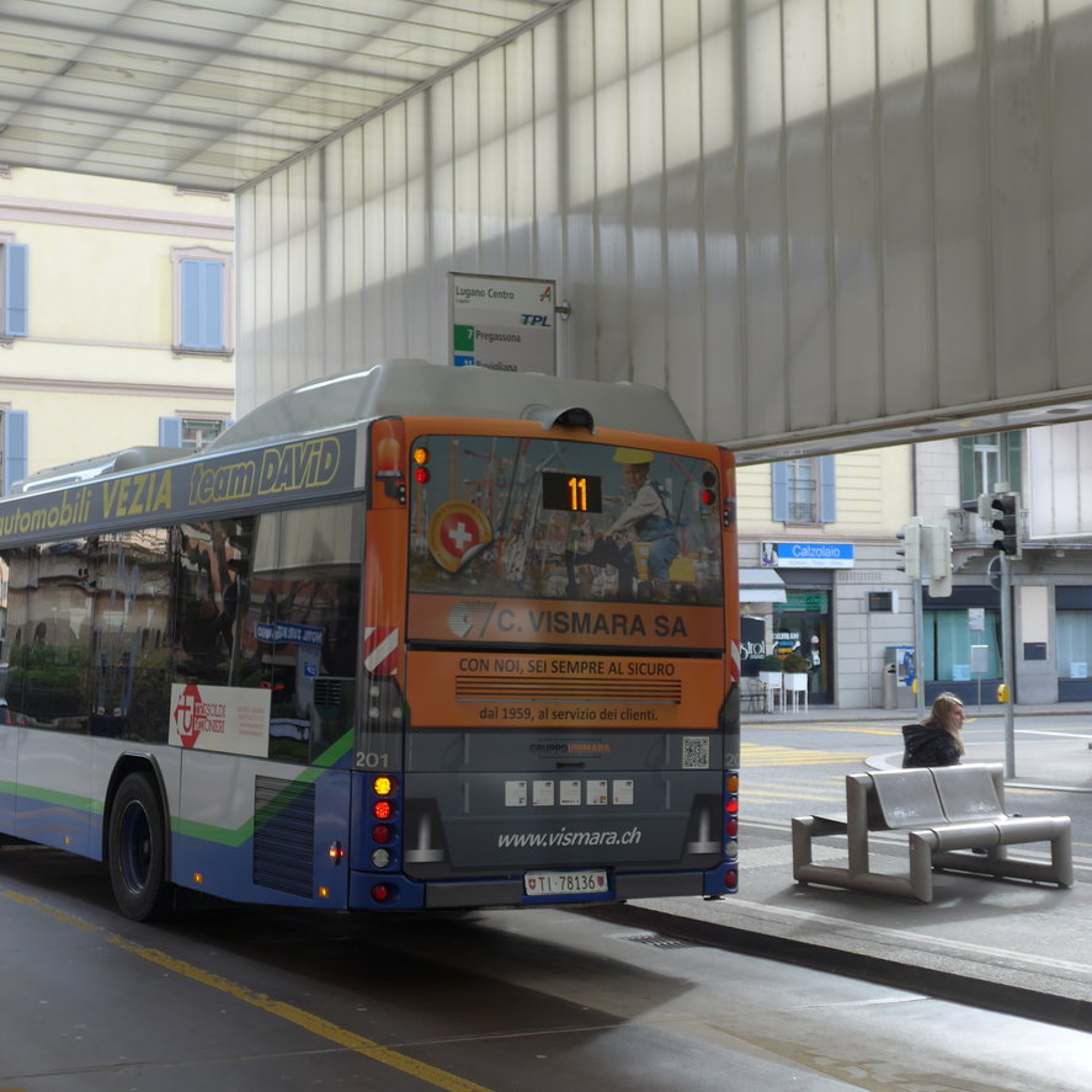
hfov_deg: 30.9
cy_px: 543
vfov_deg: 31.1
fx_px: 1963
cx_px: 404
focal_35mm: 55
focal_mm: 9.5
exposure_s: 1/200
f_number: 3
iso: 80
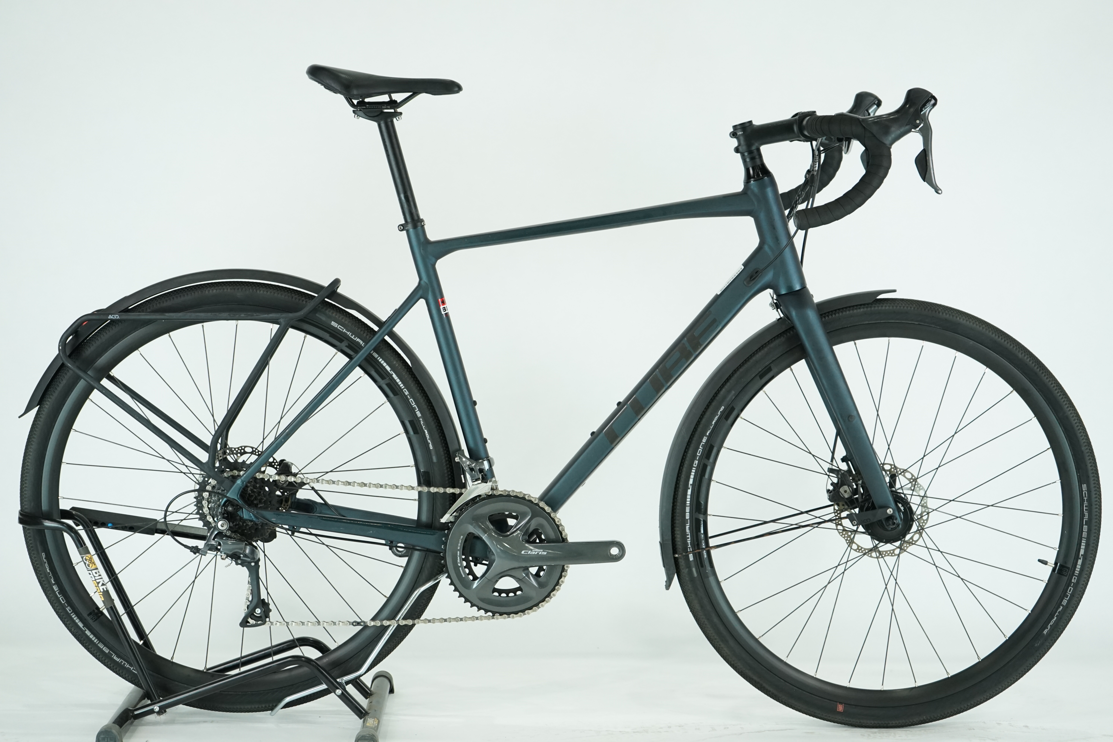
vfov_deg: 20.0
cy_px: 371
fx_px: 2102
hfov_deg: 29.7
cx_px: 556
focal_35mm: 68
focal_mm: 68
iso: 1600
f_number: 5.6
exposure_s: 1/200
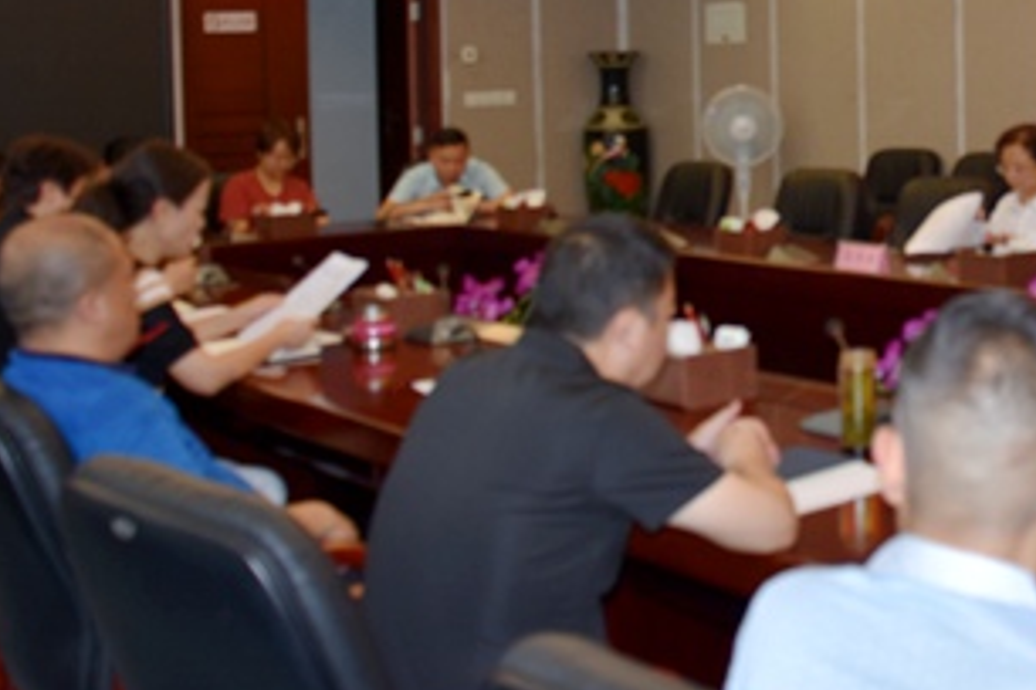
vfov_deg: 24.9
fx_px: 1525
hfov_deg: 35.1
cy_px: 105
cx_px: 951
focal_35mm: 53
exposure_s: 1/125
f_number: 3.5
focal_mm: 18
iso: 280
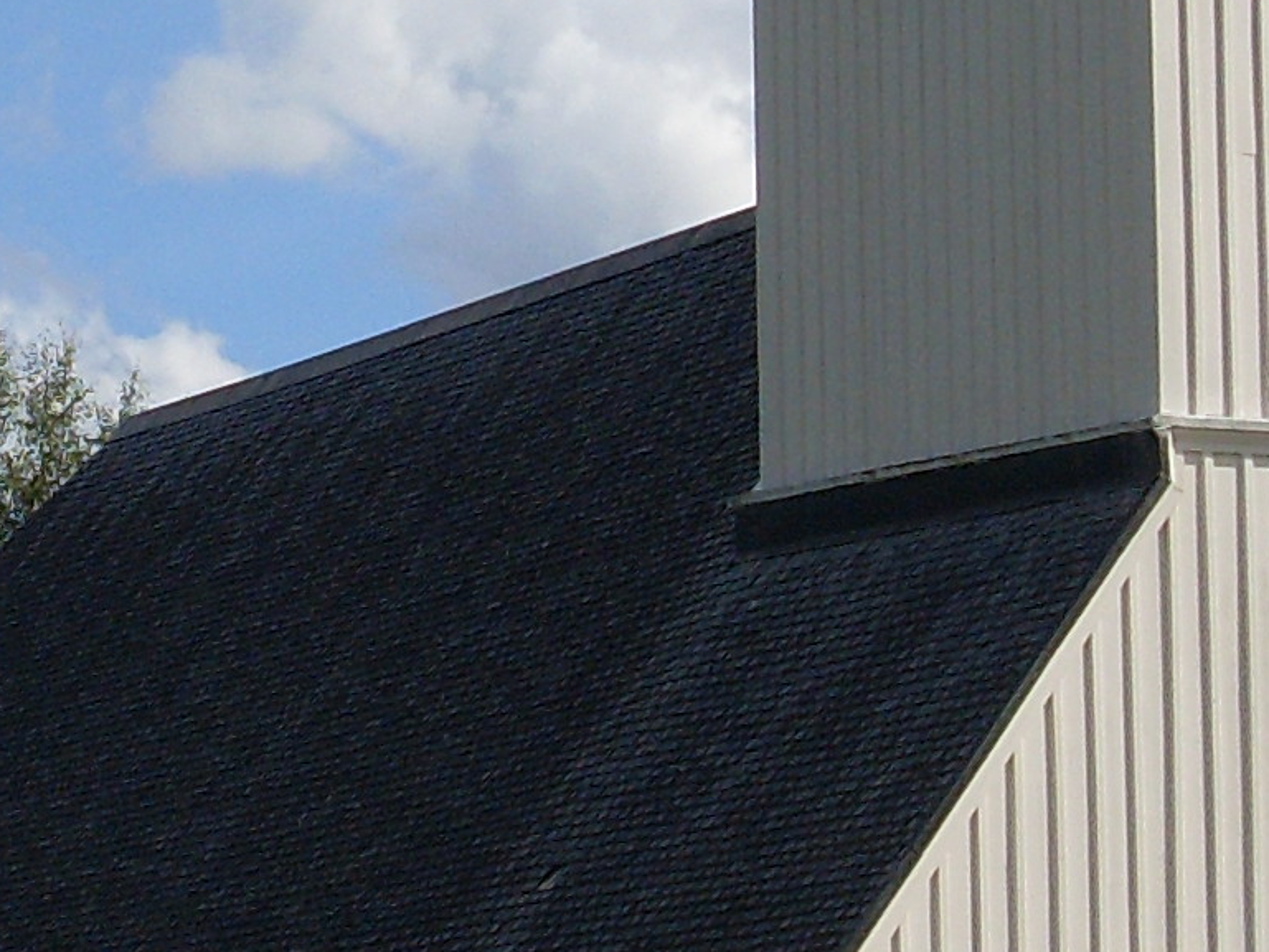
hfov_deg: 9.5
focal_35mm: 208
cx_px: 431
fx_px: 7626
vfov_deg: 7.1
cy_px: 269
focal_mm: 8.1
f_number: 8.7
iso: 80
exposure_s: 1/350
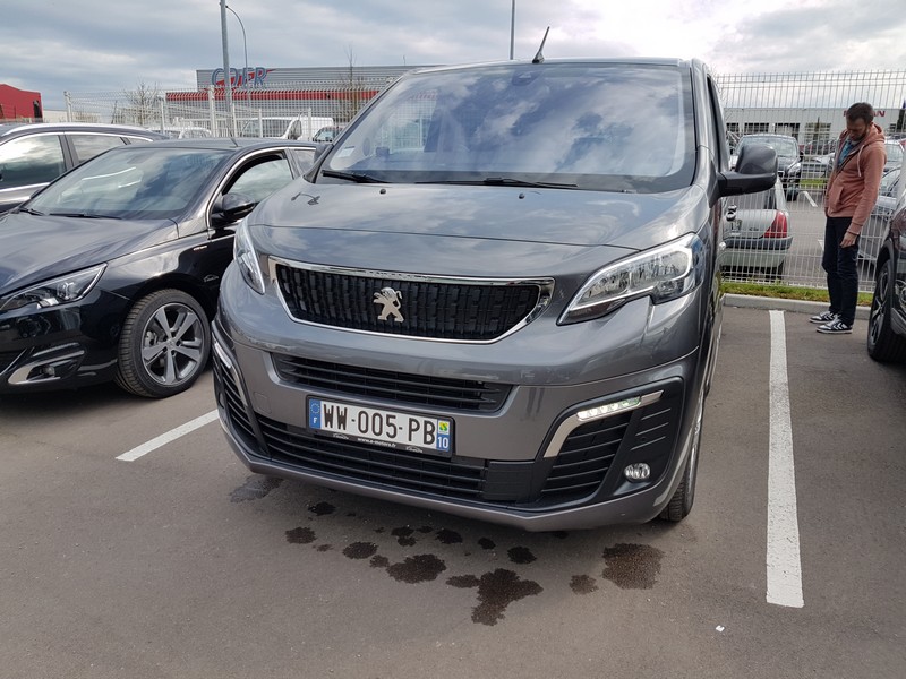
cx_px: 453
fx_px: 680
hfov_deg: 67.3
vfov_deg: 53.1
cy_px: 340
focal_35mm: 26
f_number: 1.7
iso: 40
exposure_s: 1/1540
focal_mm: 4.2
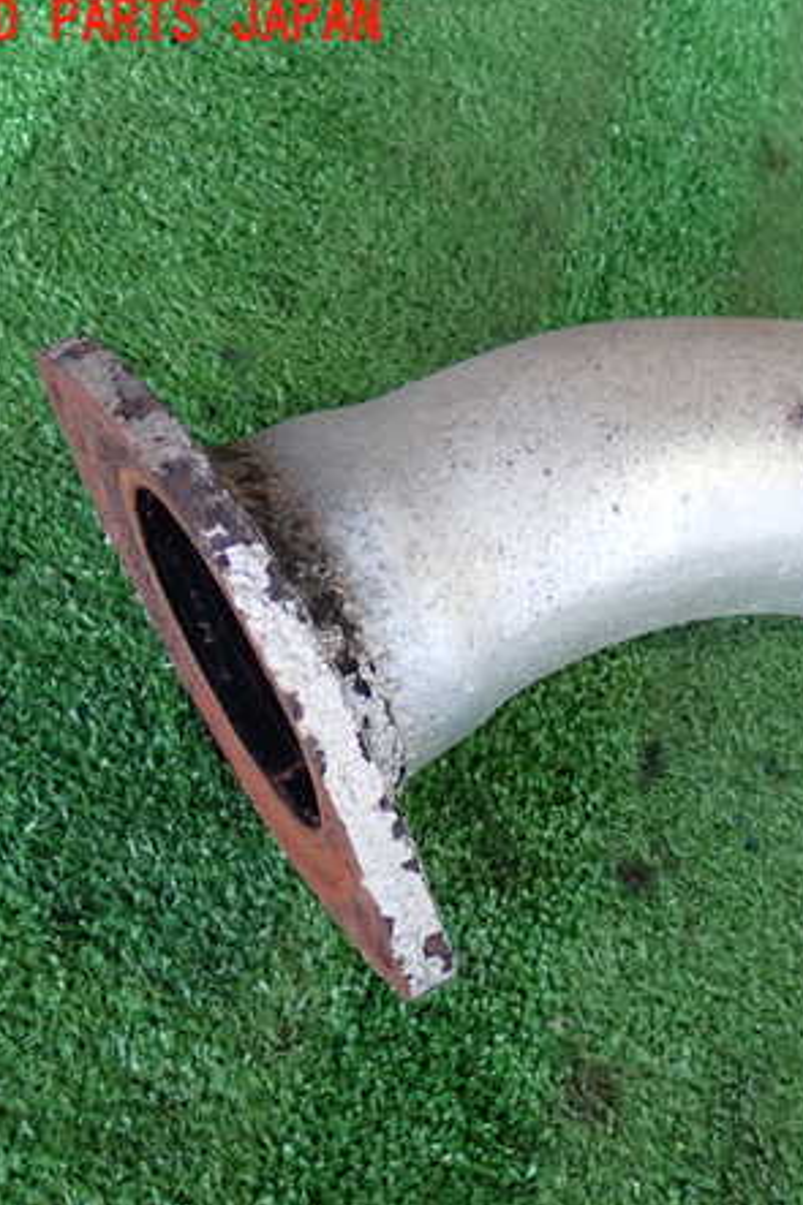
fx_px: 2076
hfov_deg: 21.5
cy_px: 601
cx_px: 702
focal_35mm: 62
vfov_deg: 32.4
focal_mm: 7.84
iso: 250
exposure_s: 1/40
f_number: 2.9
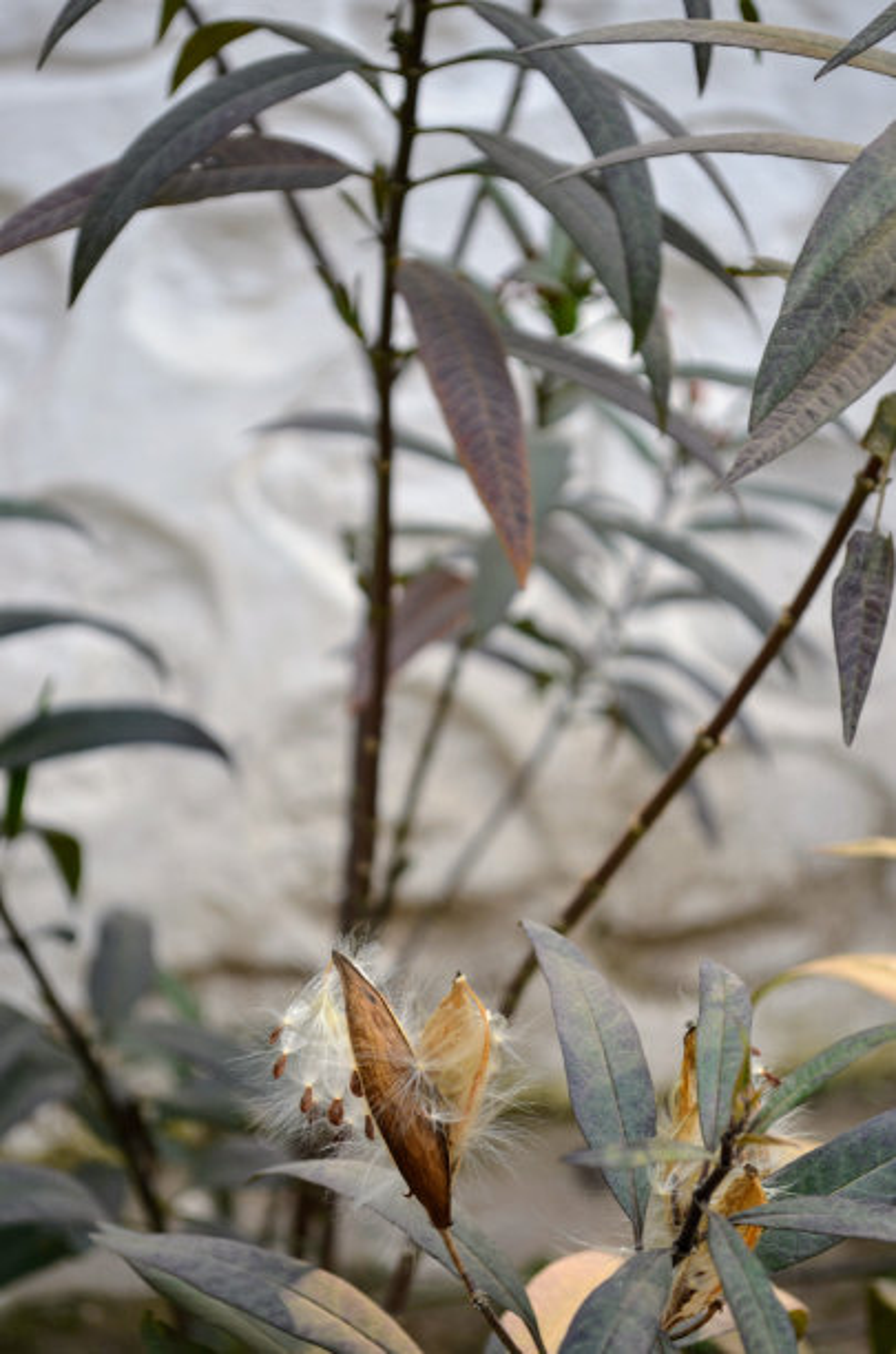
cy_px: 677
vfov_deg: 24.7
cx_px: 448
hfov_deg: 16.5
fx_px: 3096
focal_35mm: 82
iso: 100
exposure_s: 1/80
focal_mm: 55
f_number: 6.3
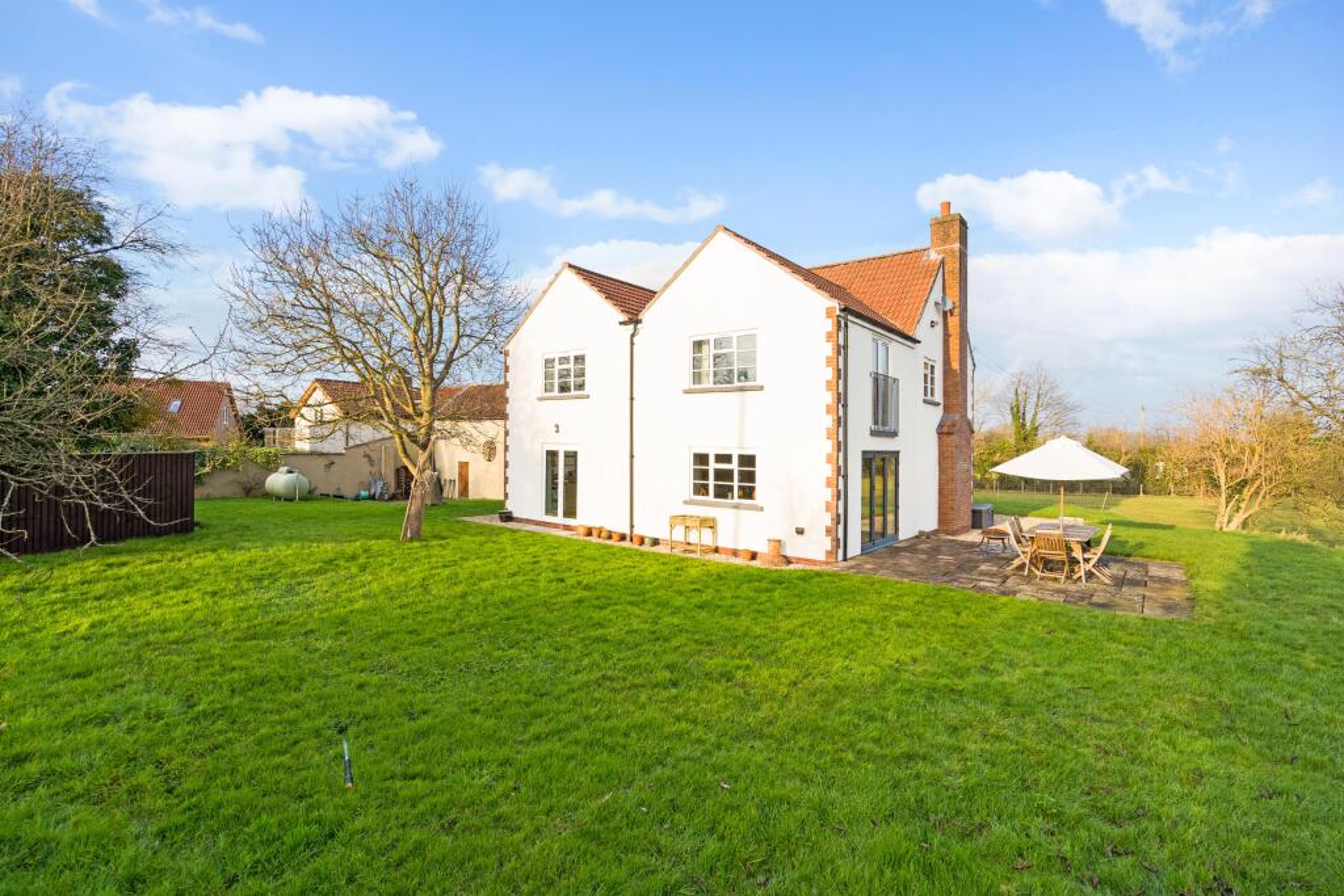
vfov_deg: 73.8
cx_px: 672
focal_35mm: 16
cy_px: 448
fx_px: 597
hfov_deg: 96.7
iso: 640
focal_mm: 16
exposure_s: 1/320
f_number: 8
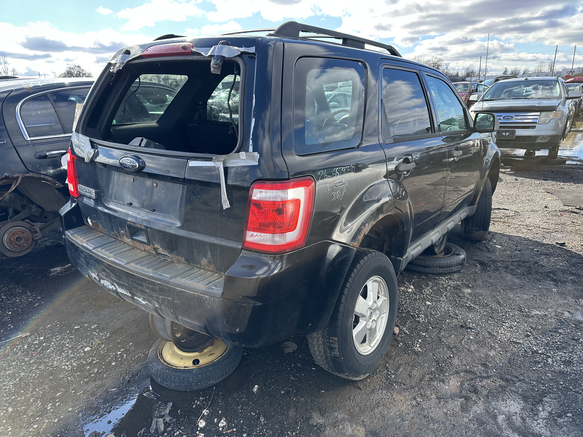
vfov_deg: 56.8
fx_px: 404
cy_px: 218
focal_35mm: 24
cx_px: 292
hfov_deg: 71.6
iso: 80
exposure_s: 1/1019
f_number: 1.78
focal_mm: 6.86
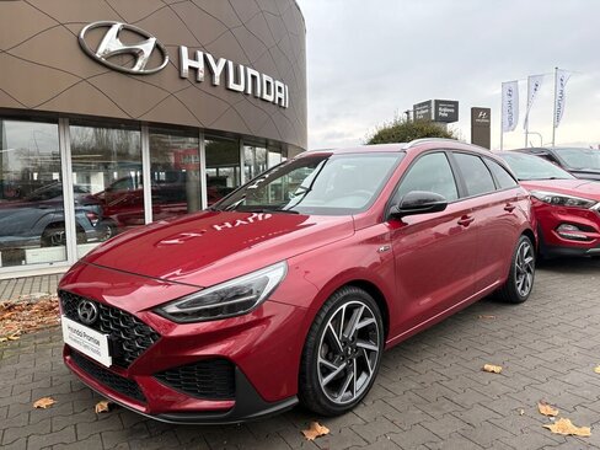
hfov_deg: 67.3
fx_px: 451
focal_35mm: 26
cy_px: 225
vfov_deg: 53.1
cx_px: 300
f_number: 1.6
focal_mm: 5.96
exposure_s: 1/320
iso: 40
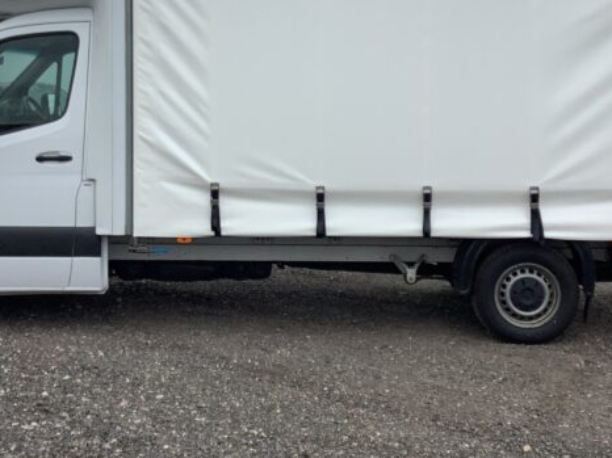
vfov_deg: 27.3
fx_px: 937
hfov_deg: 36.1
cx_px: 268
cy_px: 150
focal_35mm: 53
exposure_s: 1/1116
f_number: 2.4
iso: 25
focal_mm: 3.3
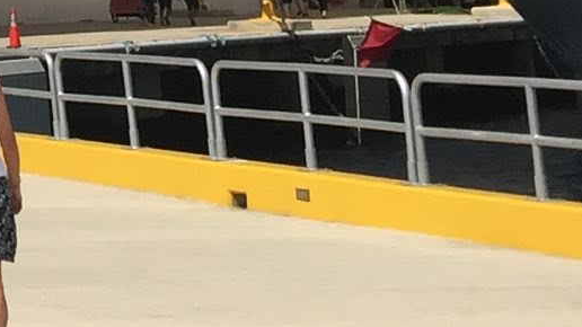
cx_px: -755
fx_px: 3086
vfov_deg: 5.7
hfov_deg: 9.7
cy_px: -645
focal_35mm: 200
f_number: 2.2
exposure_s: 1/3968
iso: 32
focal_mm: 4.15
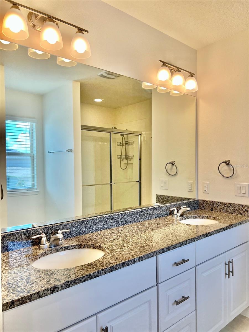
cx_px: 124
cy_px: 166
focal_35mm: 26
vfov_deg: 67.3
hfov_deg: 53.1
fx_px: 249
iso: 40
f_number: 1.5
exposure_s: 1/192
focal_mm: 5.7
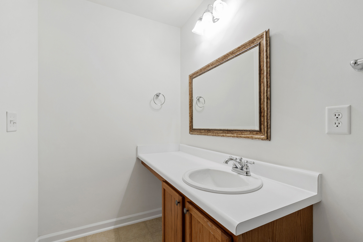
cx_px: 182
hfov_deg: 100.4
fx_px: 151
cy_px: 121
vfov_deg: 77.3
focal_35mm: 15
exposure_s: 1/4
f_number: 8
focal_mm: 10
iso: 100
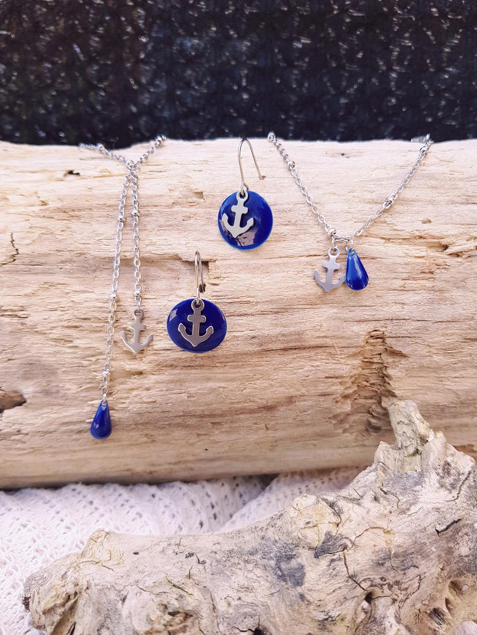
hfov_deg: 53.1
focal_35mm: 26
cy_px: 318
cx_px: 238
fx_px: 478
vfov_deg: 67.3
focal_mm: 4.2
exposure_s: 1/498
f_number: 1.7
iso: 40
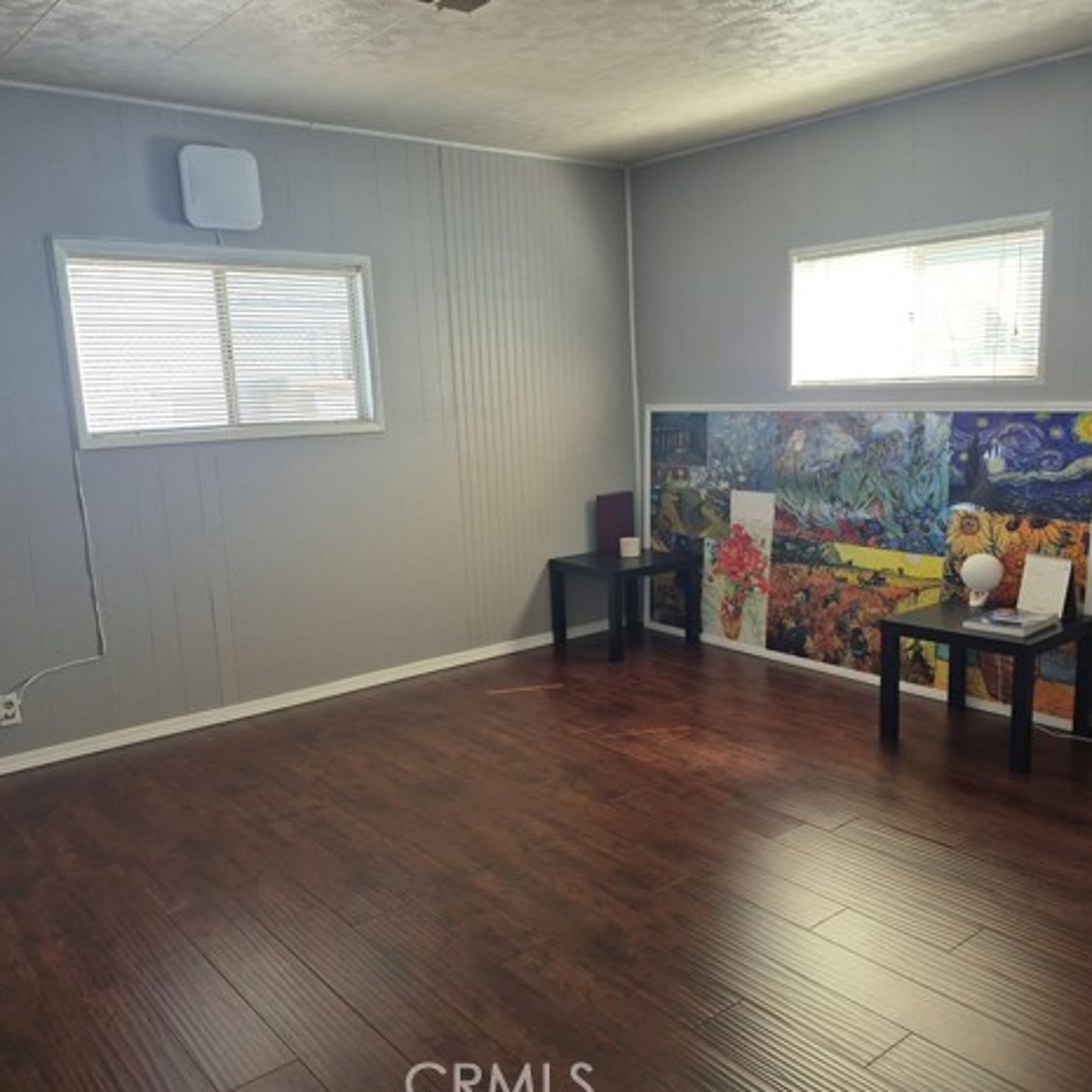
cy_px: 554
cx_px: 615
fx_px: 999
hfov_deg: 57.1
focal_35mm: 28
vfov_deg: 57.3
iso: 200
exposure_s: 1/180
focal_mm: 5.4
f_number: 1.8
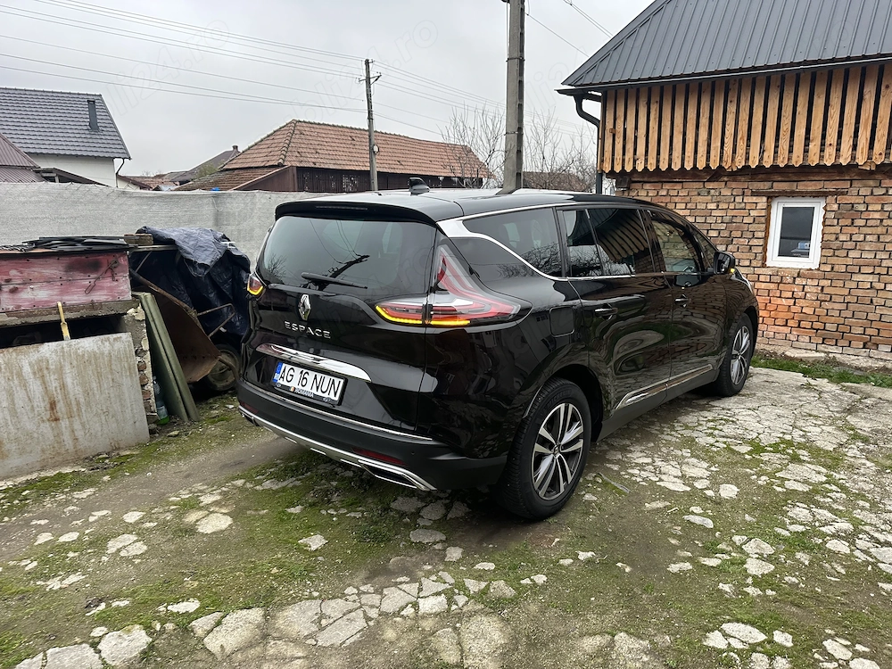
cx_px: 446
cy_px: 334
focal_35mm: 24
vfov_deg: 56.8
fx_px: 618
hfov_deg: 71.6
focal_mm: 6.86
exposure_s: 1/121
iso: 160
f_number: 1.78
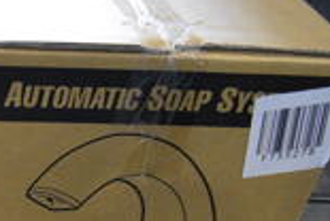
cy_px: 340
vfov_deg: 12.3
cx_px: -300
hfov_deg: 15.8
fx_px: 974
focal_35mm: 106
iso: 2800
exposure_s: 1/125
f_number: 3.5
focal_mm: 18
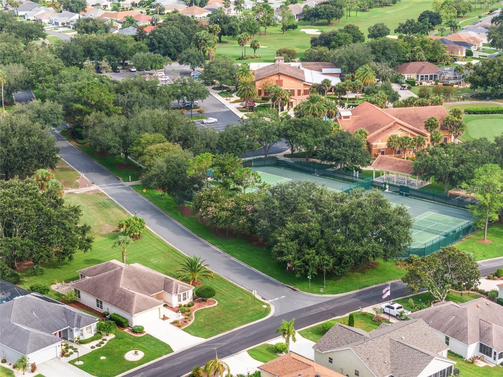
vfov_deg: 21.0
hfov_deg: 27.8
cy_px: 188
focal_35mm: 70
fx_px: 1017
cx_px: 252
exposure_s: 1/640
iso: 150
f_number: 2.8
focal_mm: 19.35
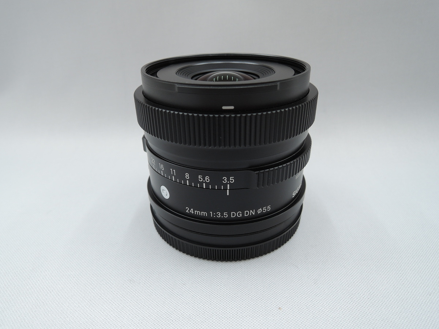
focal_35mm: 24
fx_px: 304
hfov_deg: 71.6
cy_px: 164
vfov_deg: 56.8
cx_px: 220
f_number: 2.8
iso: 100
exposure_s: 1/30
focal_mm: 5.1
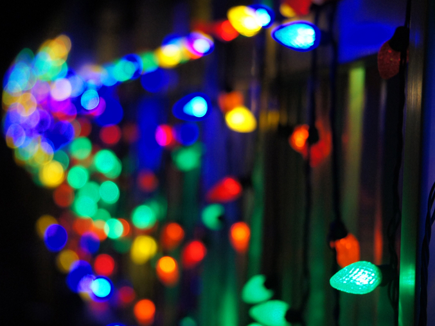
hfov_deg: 9.8
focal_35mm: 203
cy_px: 166
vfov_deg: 7.3
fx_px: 2546
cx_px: 228
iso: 1600
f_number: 5.6
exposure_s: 1/30
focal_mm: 119
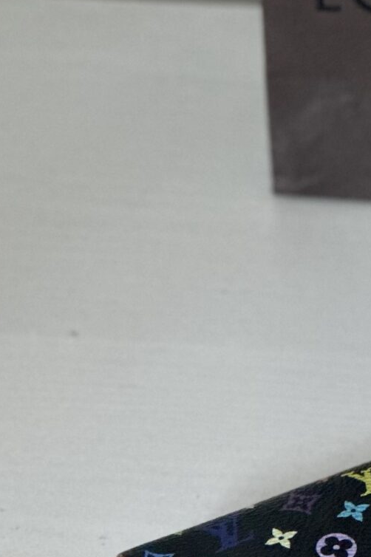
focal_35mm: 272
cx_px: 511
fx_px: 4208
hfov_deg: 5.0
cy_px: 349
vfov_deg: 7.6
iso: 500
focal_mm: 9
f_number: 2.8
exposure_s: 1/21
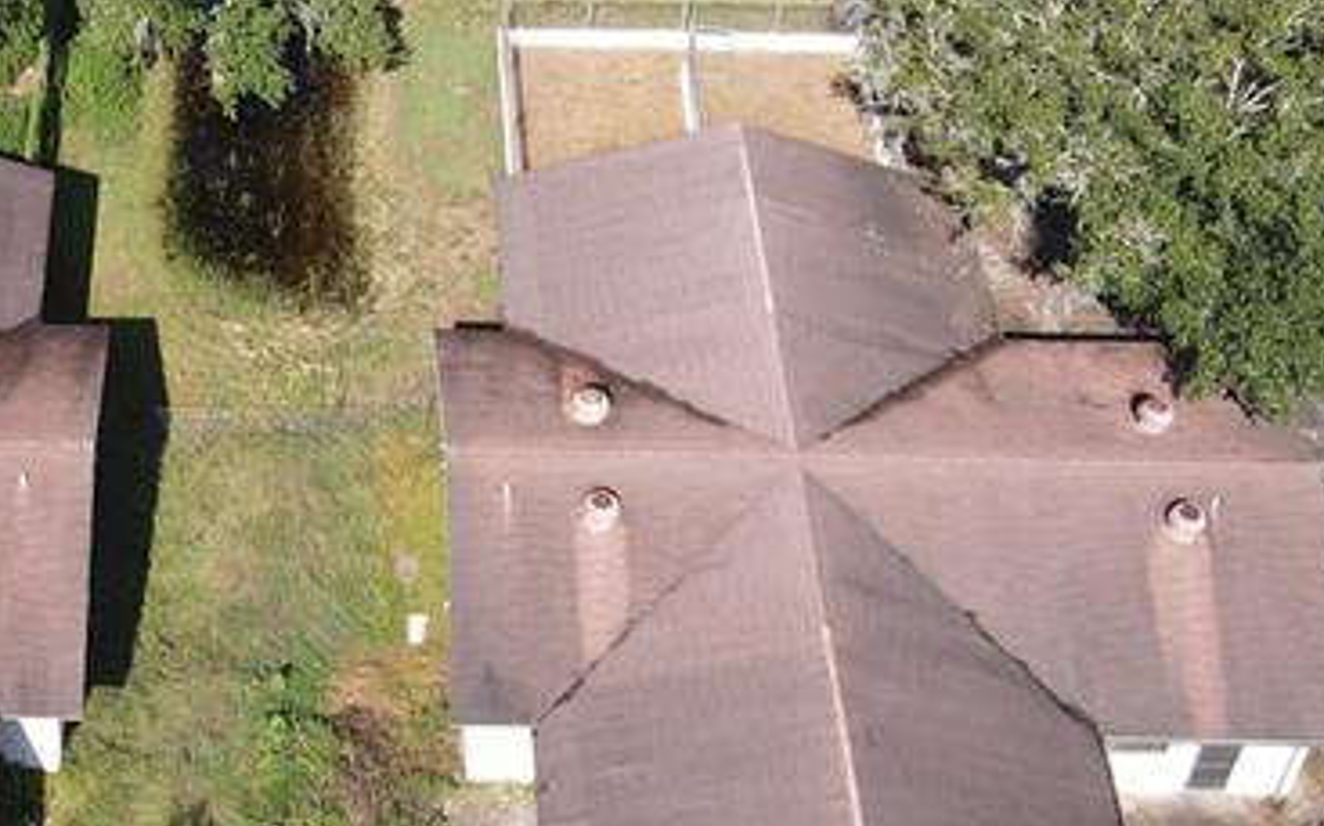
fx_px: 2561
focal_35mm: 71
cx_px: 249
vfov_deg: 18.3
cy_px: 545
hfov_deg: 28.3
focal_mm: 4.5
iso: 100
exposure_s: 1/25
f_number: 2.8
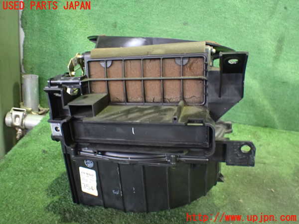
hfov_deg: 60.0
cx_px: 150
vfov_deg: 46.8
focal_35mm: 30
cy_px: 112
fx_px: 259
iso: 1250
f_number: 2.3
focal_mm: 5.4
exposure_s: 1/30
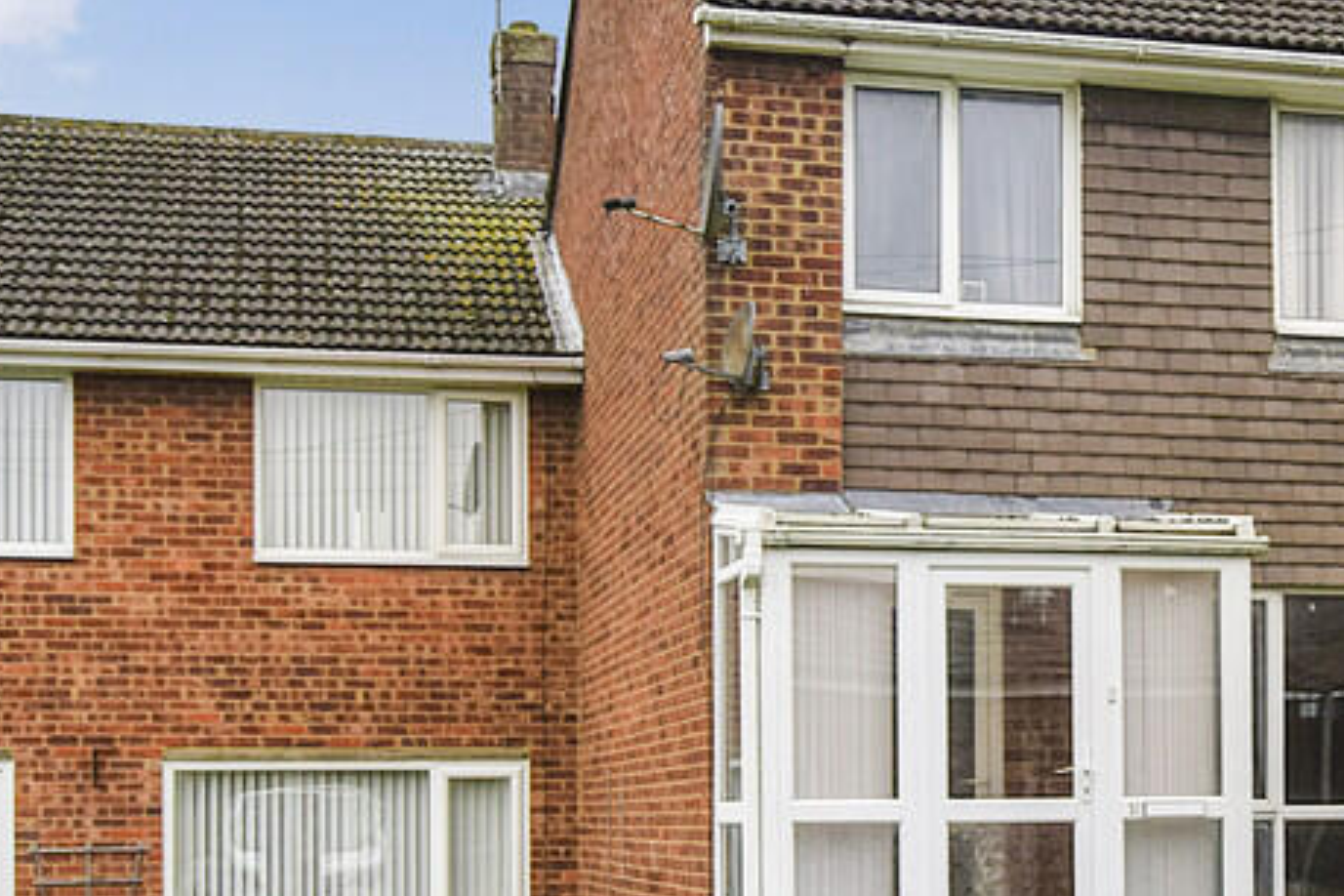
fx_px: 2501
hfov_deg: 28.7
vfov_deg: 20.3
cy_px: 575
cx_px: 1244
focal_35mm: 67
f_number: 22
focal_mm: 20
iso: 360
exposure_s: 1/25
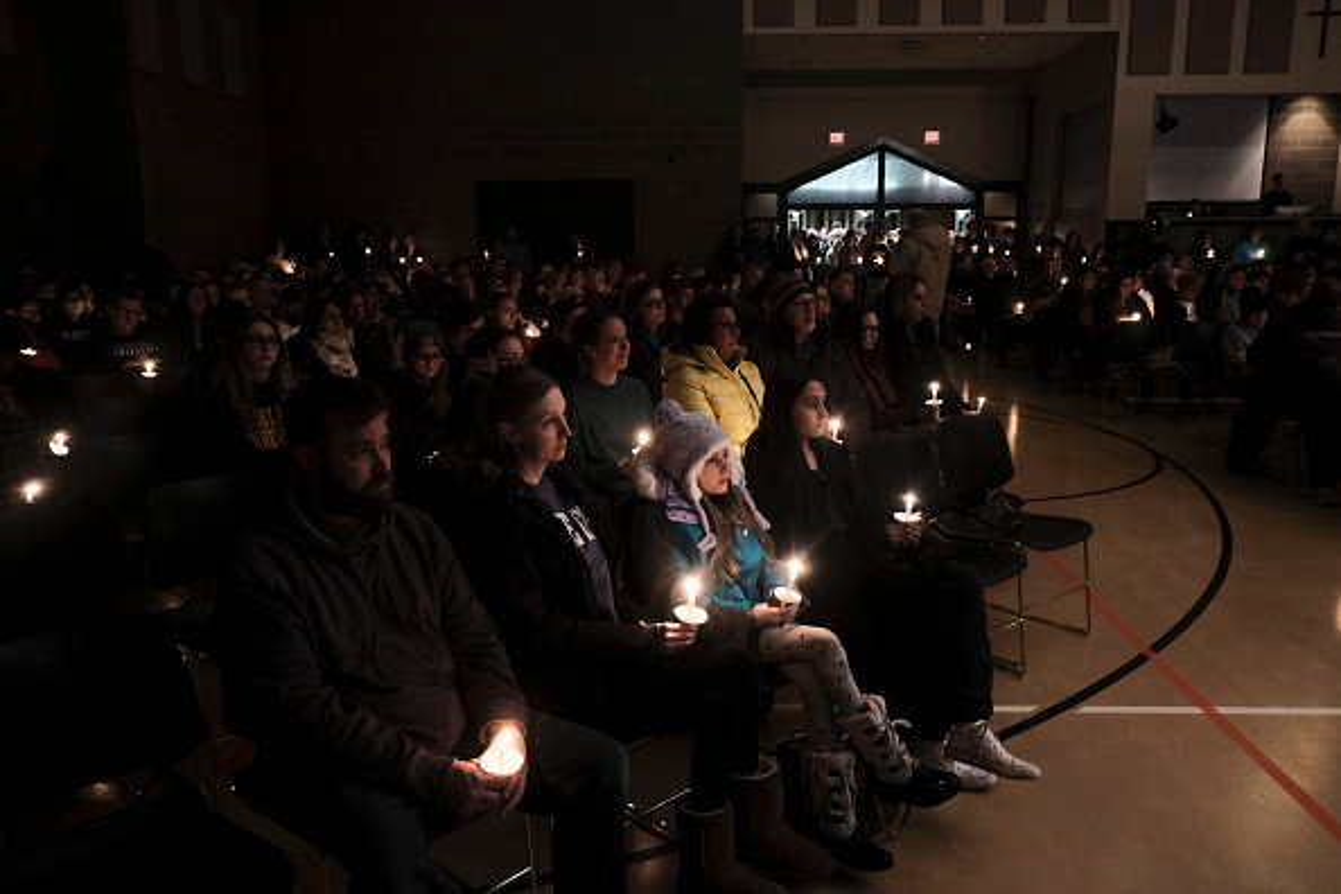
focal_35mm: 27
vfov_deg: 47.9
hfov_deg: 67.4
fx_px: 1006
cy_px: 447
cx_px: 670
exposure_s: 1/25
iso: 2500
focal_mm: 18
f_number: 3.6
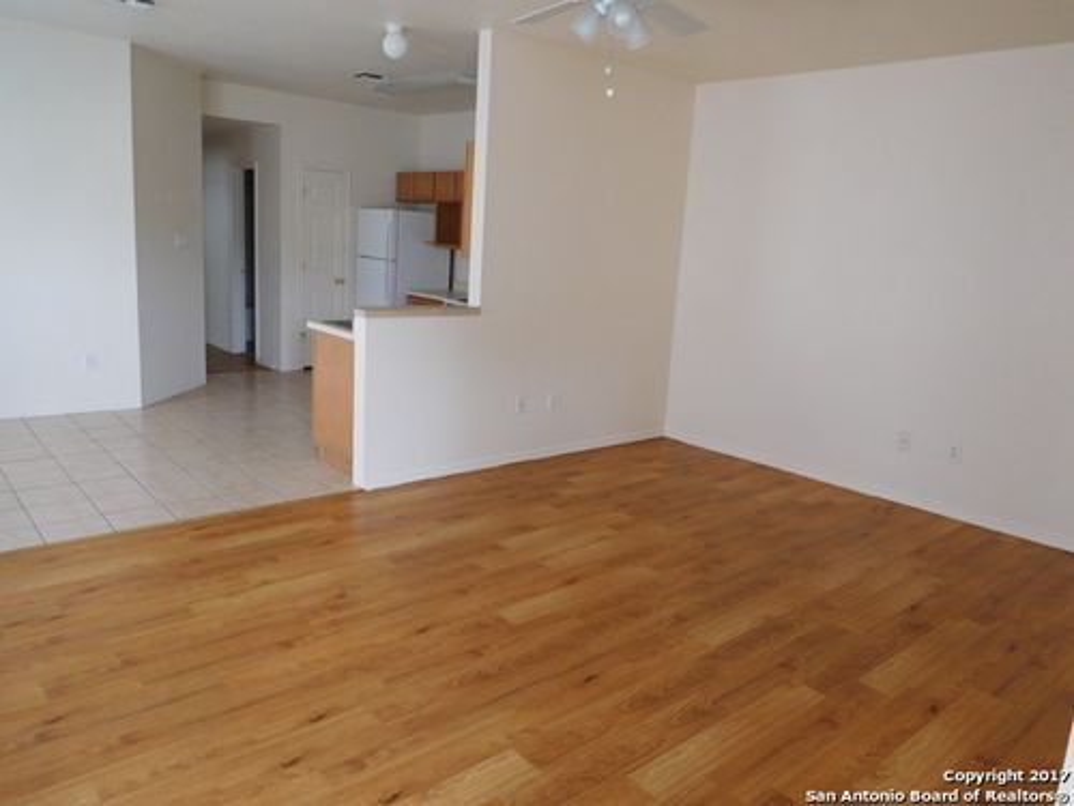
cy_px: 403
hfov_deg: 69.4
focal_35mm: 25
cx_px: 537
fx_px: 776
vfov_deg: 54.9
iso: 200
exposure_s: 1/30
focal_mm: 4.5
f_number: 3.4
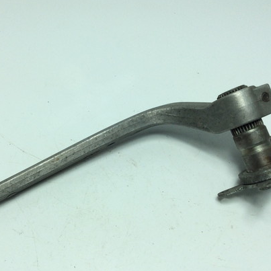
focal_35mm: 42
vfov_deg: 40.0
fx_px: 372
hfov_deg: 39.9
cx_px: 110
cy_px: 139
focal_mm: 3.3
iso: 32
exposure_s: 1/635
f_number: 2.4
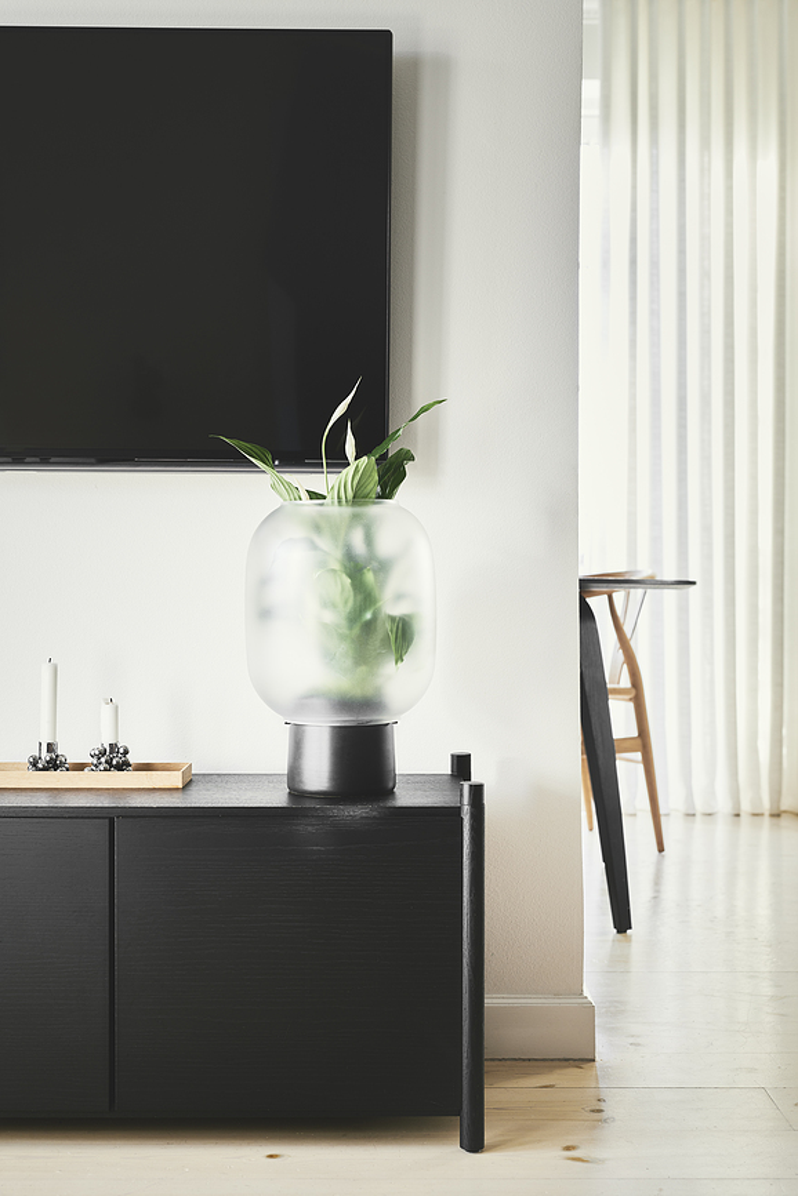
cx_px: 399
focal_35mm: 50
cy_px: 598
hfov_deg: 27.0
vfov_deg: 39.6
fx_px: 1662
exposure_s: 1/8
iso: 100
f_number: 5.6
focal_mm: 50
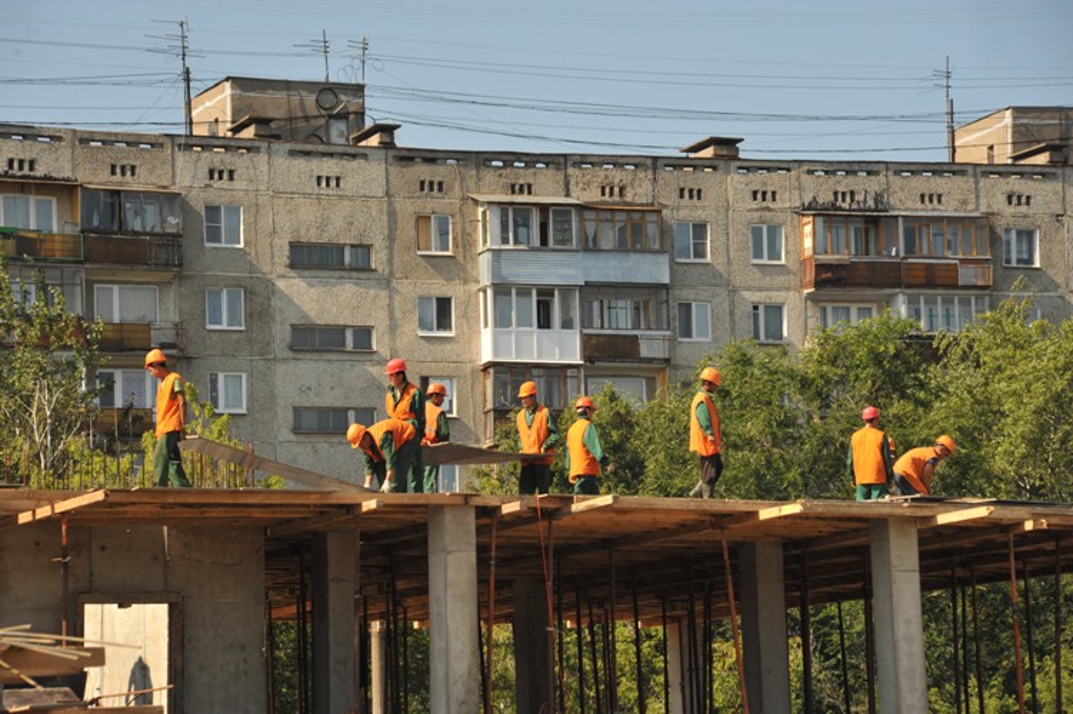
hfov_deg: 13.7
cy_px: 357
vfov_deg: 9.1
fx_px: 4469
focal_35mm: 150
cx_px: 536
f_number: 10
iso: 1250
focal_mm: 150
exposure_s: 1/1250
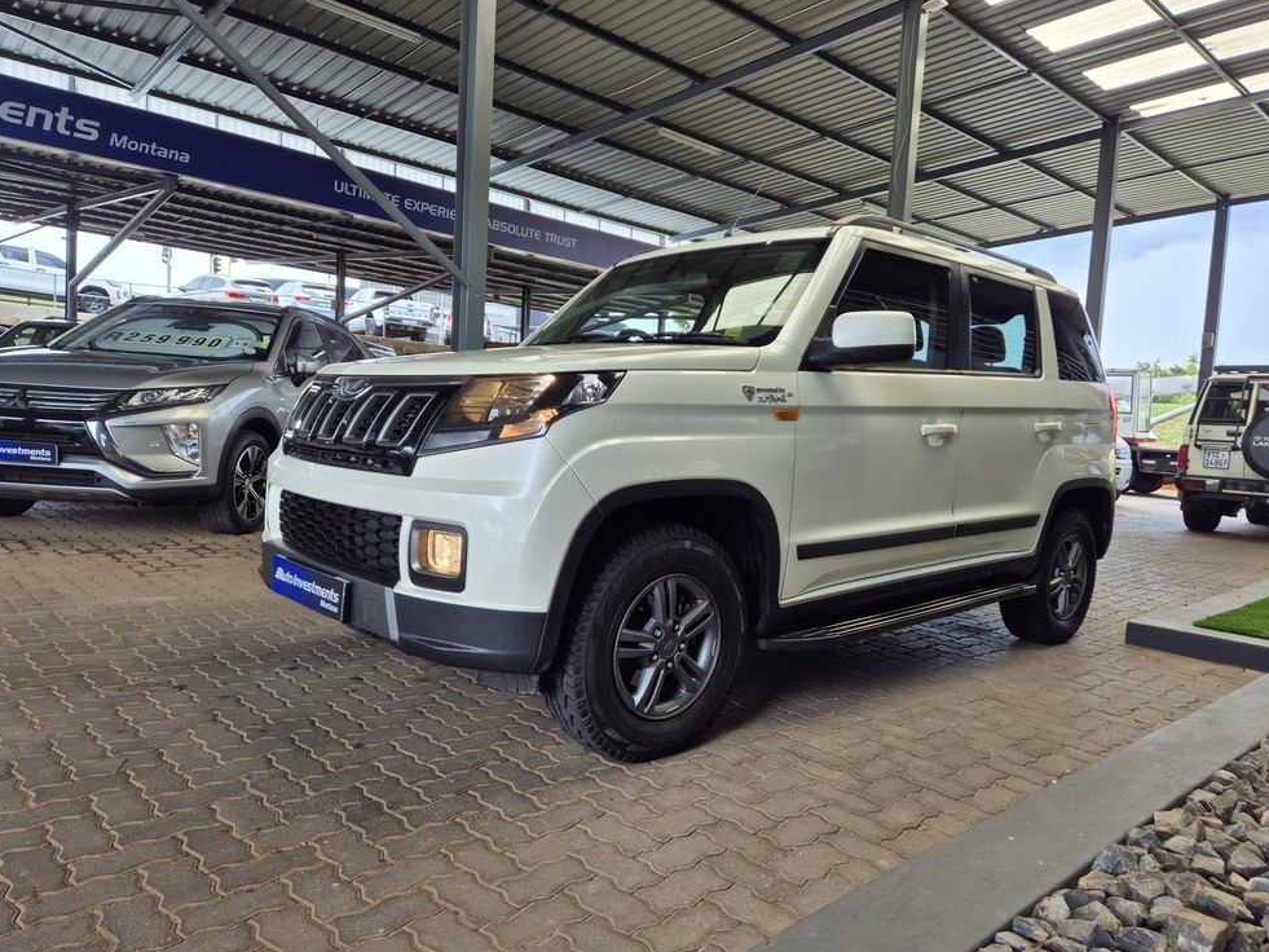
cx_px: 653
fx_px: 880
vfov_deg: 56.8
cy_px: 480
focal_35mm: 24
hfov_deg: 71.6
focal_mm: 5.4
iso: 32
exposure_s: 1/180
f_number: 1.8
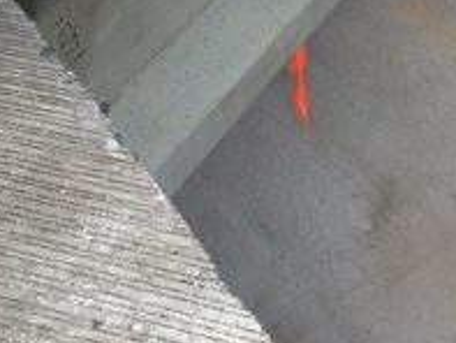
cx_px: 463
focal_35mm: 94
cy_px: -121
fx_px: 1239
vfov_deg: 14.9
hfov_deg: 20.2
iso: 40
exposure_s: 1/120
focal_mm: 4.15
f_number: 2.2
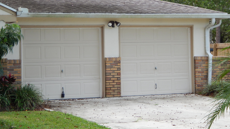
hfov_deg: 20.9
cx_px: 112
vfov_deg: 11.9
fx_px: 622
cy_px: 55
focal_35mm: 102
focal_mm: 15.3
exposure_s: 1/250
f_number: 4.3
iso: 125
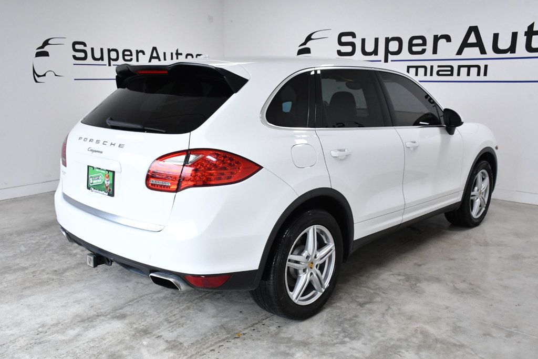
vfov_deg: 38.9
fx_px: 508
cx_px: 269
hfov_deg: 55.8
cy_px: 180
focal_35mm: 34
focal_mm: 23
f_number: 9
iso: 2500
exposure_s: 1/320
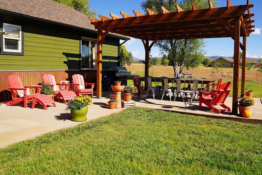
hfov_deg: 63.6
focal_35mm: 29
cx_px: 142
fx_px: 211
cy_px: 76
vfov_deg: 44.8
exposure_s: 1/500
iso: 100
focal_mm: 25
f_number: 5
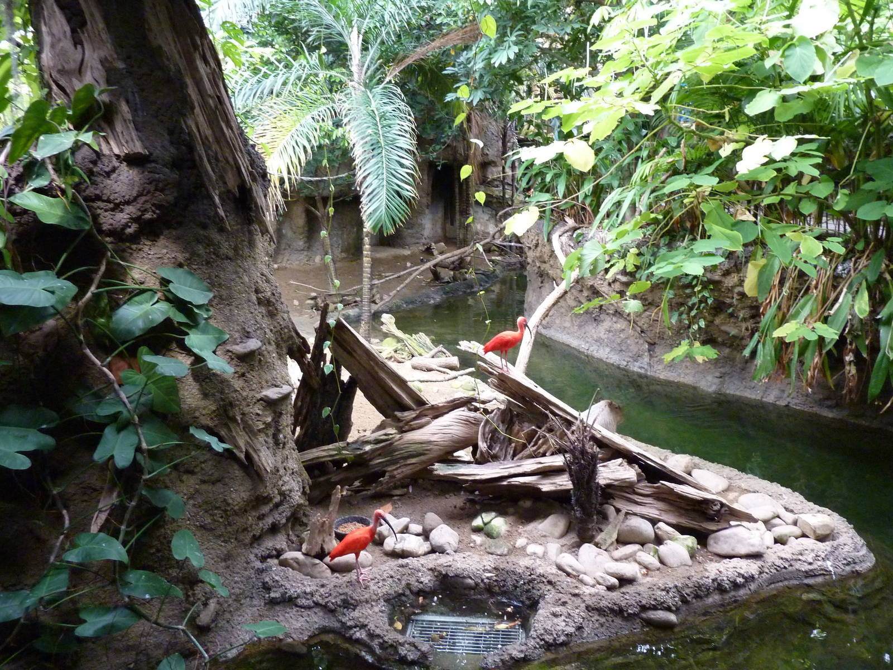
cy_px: 335
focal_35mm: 25
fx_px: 645
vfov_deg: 54.9
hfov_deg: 69.4
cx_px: 446
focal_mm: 4.1
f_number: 3.3
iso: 400
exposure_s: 1/60
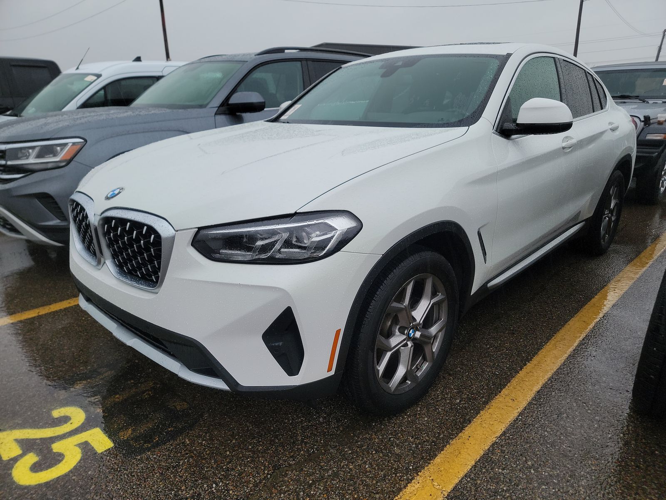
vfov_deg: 56.8
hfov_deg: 71.6
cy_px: 250
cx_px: 333
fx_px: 462
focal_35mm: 24
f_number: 1.8
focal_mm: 6.7
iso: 53
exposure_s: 1/119
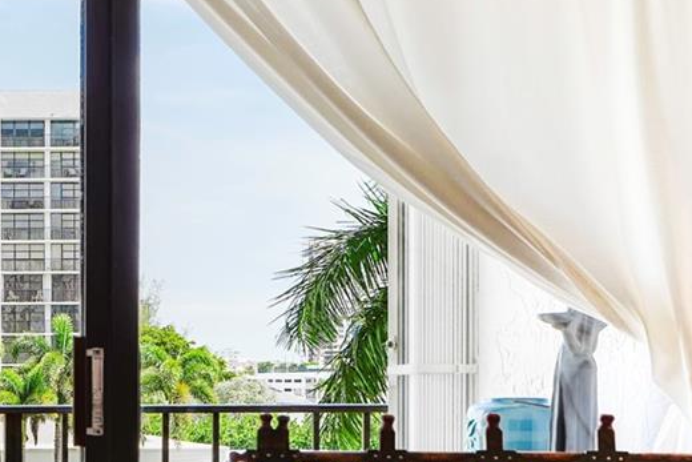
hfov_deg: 22.0
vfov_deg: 16.4
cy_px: 359
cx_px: -213
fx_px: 1596
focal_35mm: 83
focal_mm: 27
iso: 640
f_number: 5
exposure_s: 1/800
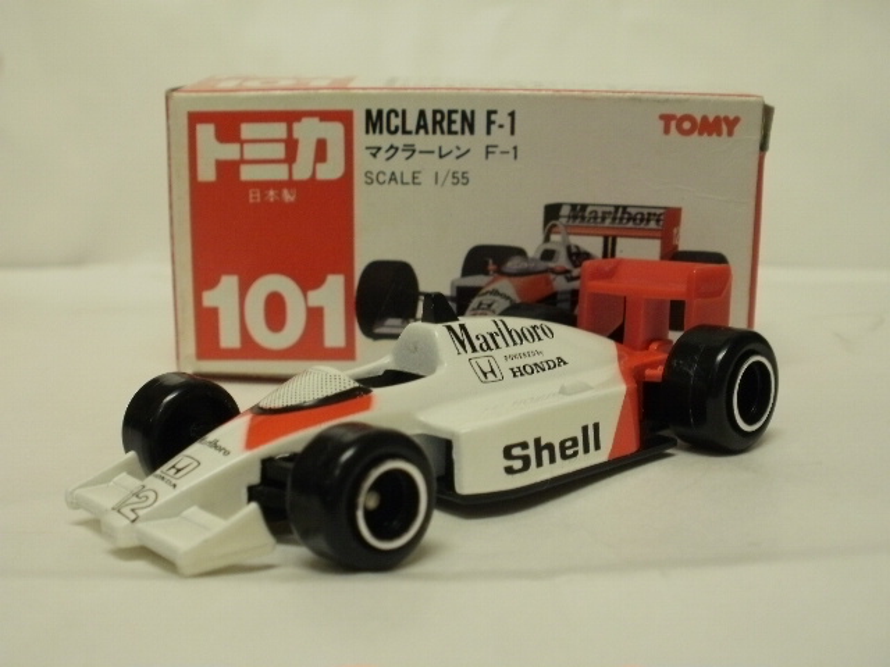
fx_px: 1131
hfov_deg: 42.9
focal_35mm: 44
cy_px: 334
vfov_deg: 32.9
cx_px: 445
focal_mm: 7.7
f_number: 4
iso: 125
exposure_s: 1/13
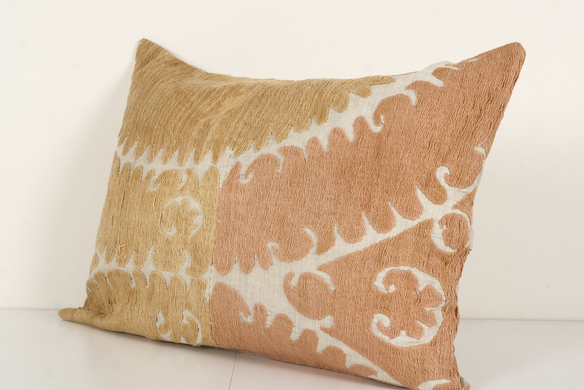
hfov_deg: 33.9
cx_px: 294
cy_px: 208
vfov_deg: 23.0
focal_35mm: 59
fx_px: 957
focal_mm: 32.9
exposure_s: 1/160
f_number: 13
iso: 80
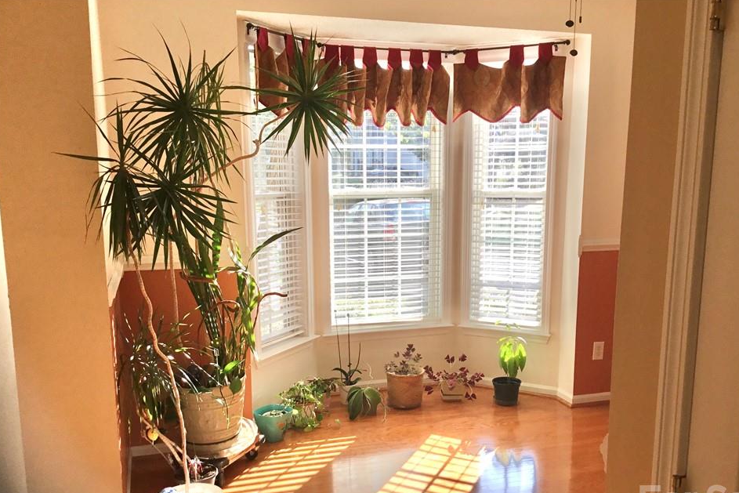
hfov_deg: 54.4
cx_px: 396
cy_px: 298
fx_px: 719
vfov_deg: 37.7
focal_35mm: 35
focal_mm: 3.3
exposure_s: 1/120
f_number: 2.4
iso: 25
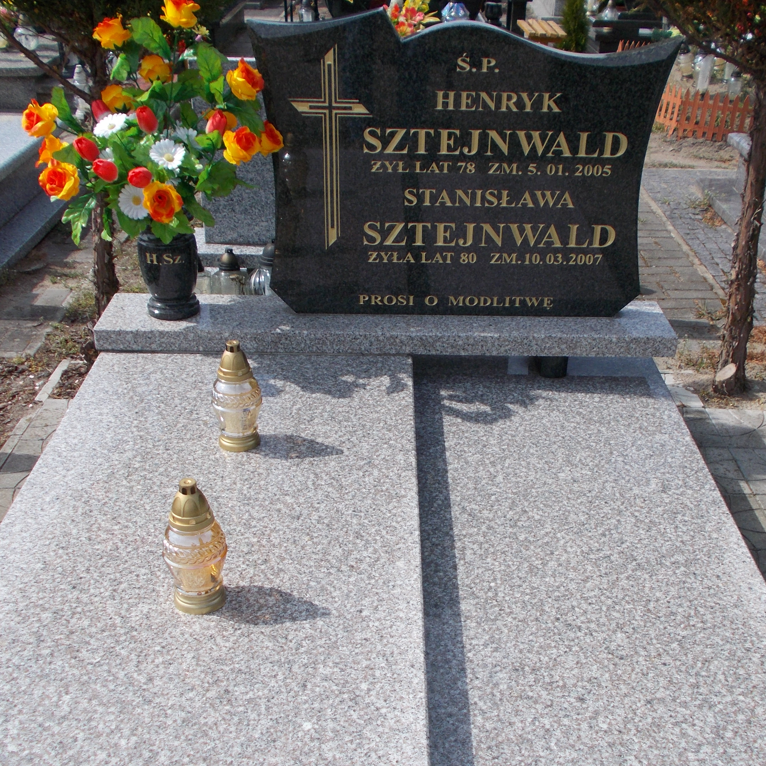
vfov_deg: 41.6
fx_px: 1001
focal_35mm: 40
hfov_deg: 41.8
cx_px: 426
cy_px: 473
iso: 80
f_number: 8
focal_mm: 4.6
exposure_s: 1/160
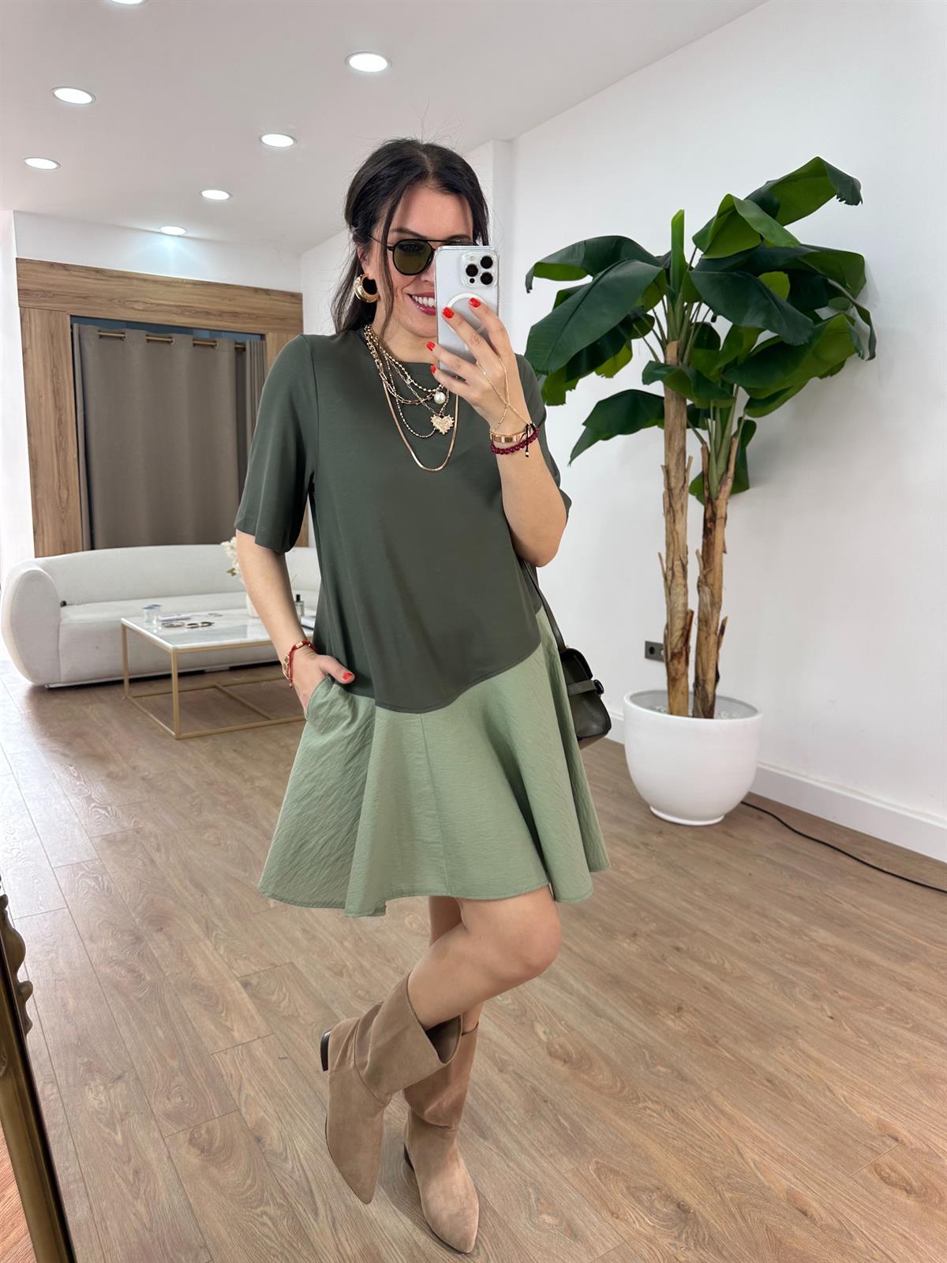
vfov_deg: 71.6
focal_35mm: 24
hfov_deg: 56.8
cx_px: 474
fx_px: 875
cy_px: 632
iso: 64
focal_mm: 6.86
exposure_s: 1/100
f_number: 1.78
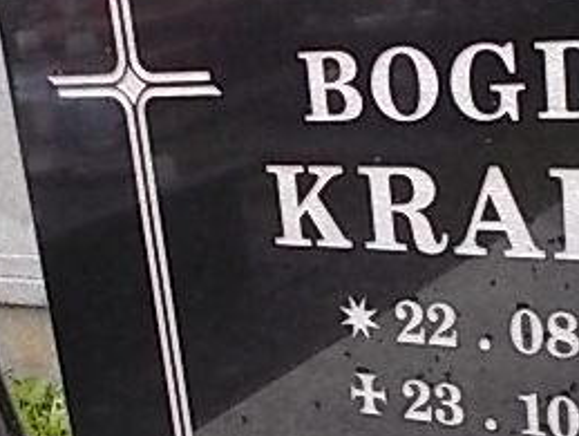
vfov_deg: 19.9
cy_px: 291
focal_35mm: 74
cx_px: 369
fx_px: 1239
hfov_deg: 26.2
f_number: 3.4
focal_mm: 5.3
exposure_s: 1/160
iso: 80
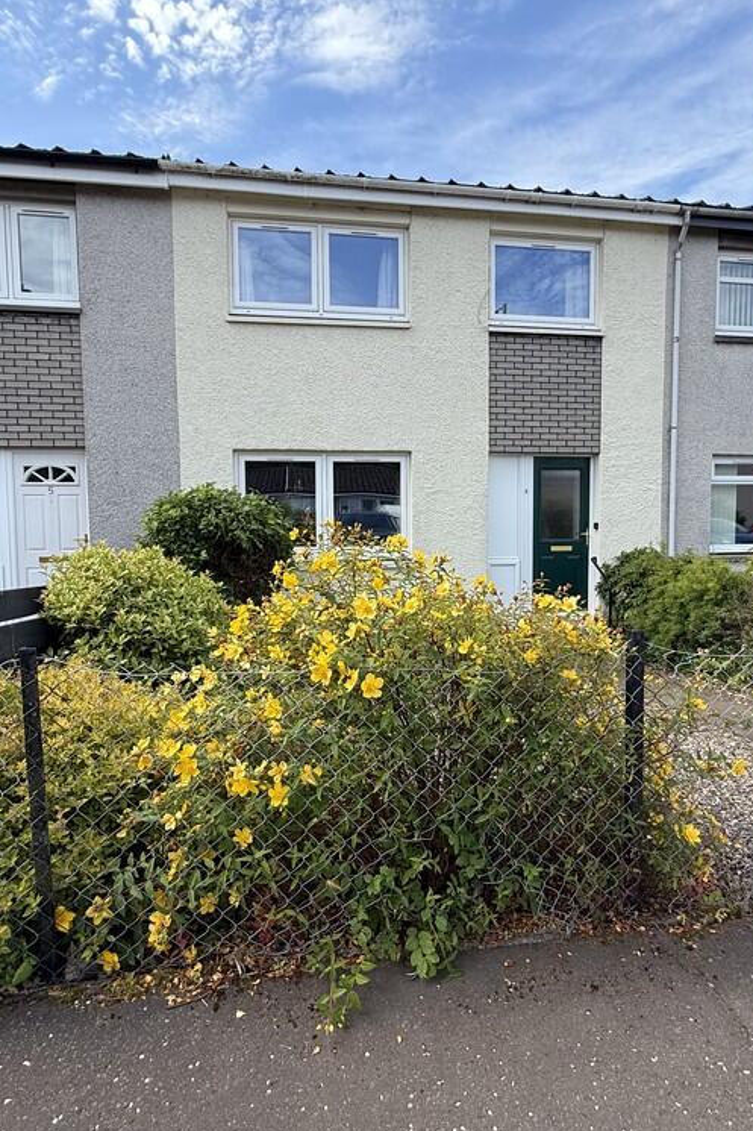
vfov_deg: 84.0
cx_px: 412
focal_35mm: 20
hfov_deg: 61.8
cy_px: 556
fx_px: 628
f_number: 2.2
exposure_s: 1/619
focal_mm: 2.22
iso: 50
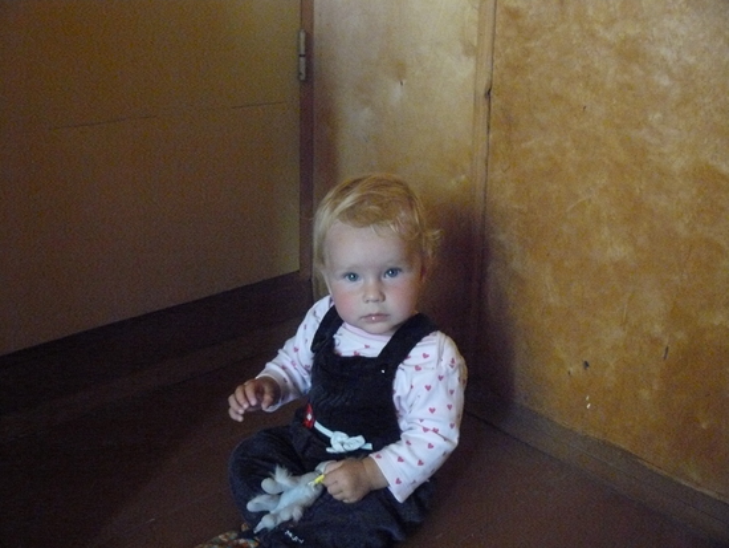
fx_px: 758
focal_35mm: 36
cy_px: 274
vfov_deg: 39.7
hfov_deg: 51.3
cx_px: 364
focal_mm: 6
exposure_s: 1/8
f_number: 2.8
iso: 800
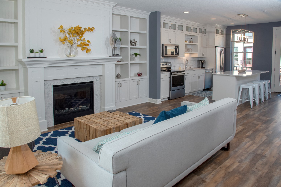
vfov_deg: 51.3
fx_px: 195
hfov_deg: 71.5
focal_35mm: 25
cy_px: 95
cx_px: 138
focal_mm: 24
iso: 640
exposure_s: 1/50
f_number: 13
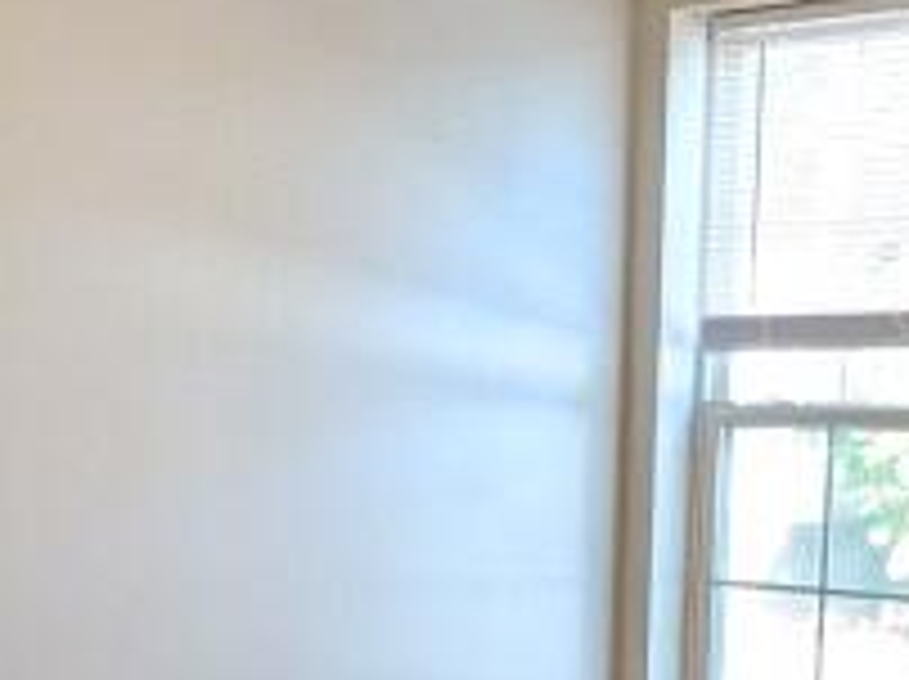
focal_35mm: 71
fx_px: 1862
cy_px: 905
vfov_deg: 19.0
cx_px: 574
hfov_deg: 27.3
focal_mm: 1.83
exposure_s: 1/60
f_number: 2.2
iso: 134
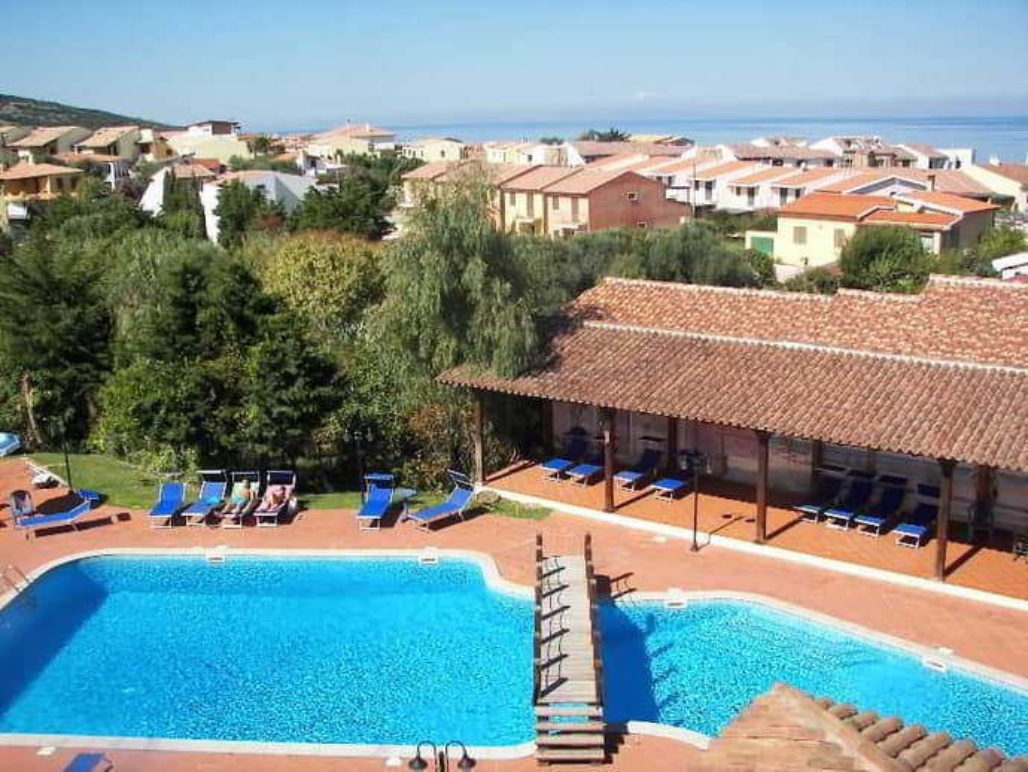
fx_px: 1069
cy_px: 386
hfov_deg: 51.3
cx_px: 514
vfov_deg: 39.7
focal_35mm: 36
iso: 50
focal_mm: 6
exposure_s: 1/640
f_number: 2.8
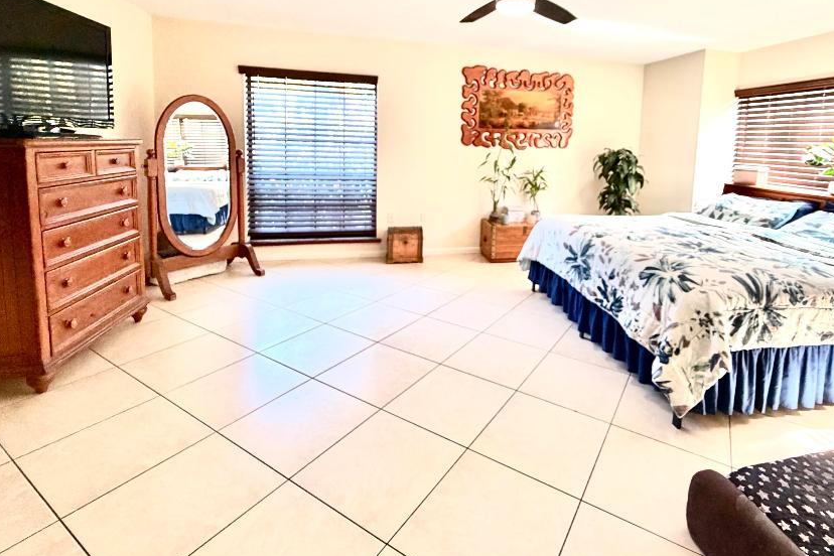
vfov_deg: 65.4
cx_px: 491
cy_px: 181
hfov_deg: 89.1
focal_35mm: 18
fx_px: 417
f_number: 2.2
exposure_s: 1/60
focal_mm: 2.22
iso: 250
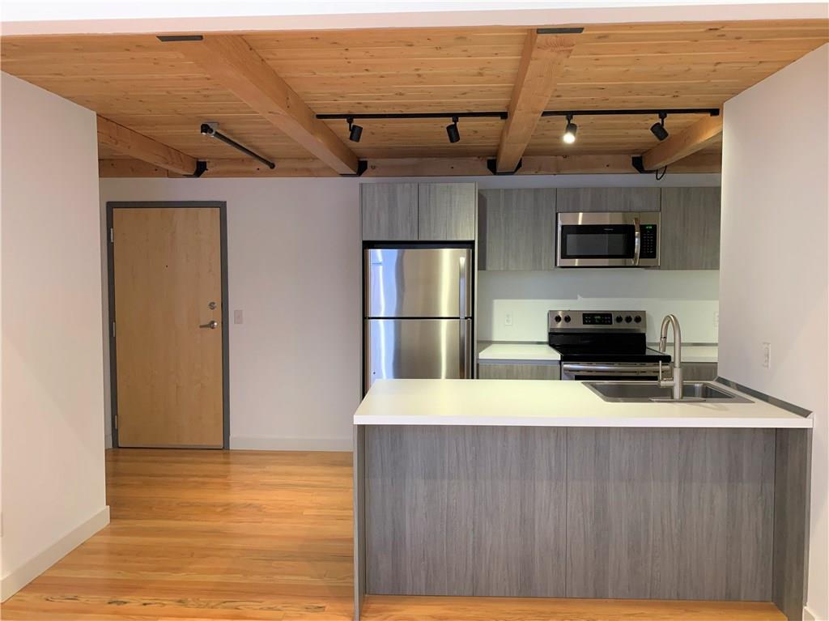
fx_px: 622
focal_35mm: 26
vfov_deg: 53.0
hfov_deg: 67.3
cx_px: 414
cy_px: 310
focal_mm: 4.25
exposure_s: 1/60
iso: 320
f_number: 1.8
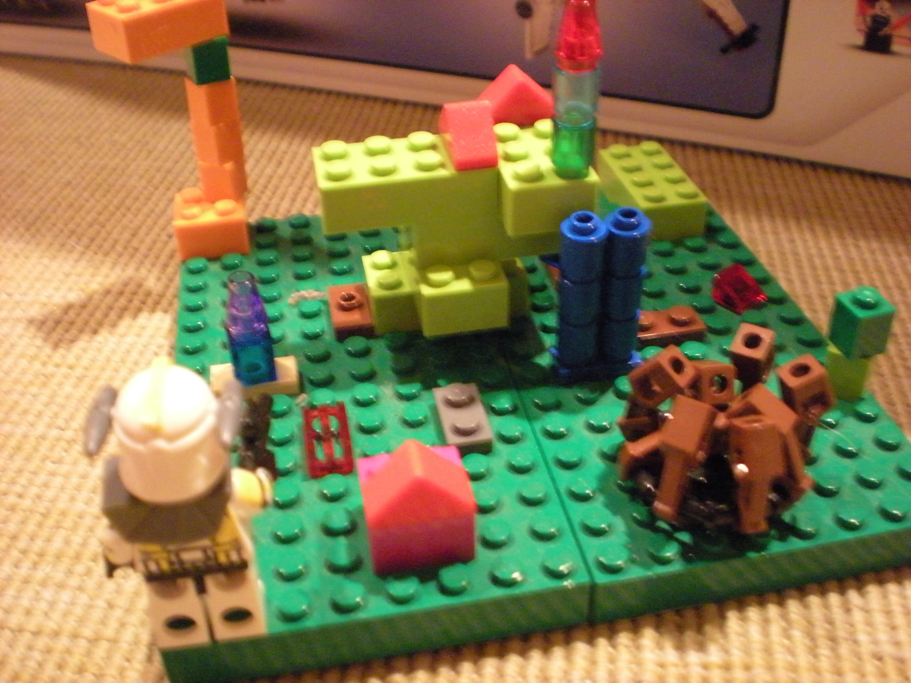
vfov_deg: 37.7
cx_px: 456
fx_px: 1000
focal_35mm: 38
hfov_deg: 49.0
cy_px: 342
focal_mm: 6.3
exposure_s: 1/6.7
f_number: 3.1
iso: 800
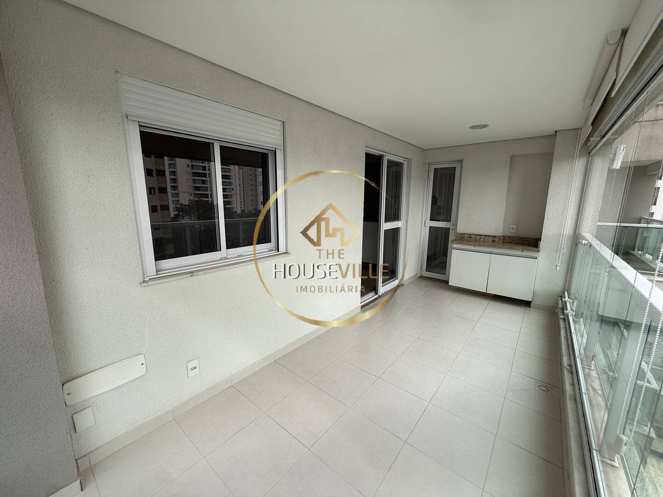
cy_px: 248
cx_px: 332
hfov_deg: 102.1
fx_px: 268
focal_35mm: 14
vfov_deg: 85.7
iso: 50
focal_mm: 2.22
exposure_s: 1/99
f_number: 2.2
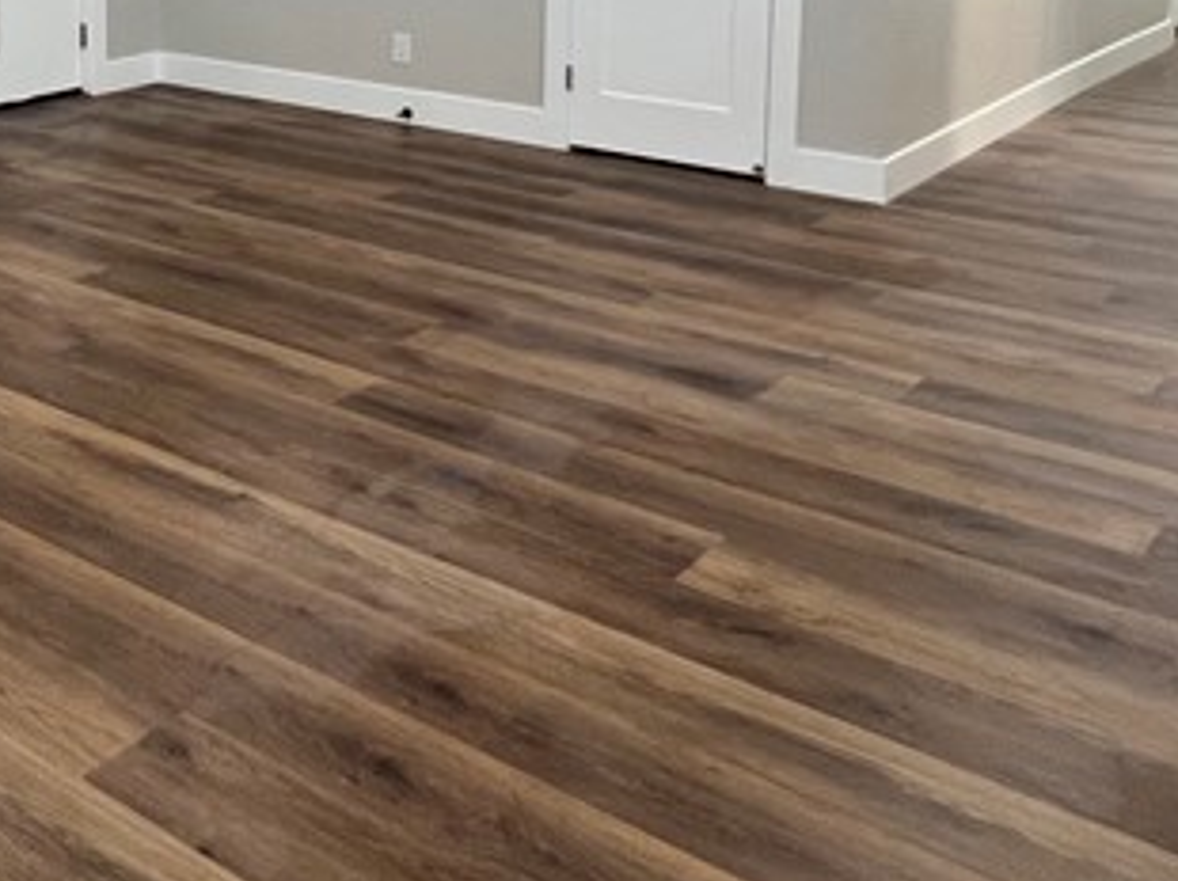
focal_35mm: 43
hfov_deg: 38.5
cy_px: -49
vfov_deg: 30.6
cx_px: -23
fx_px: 1462
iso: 200
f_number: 1.8
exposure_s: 1/60
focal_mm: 1.57
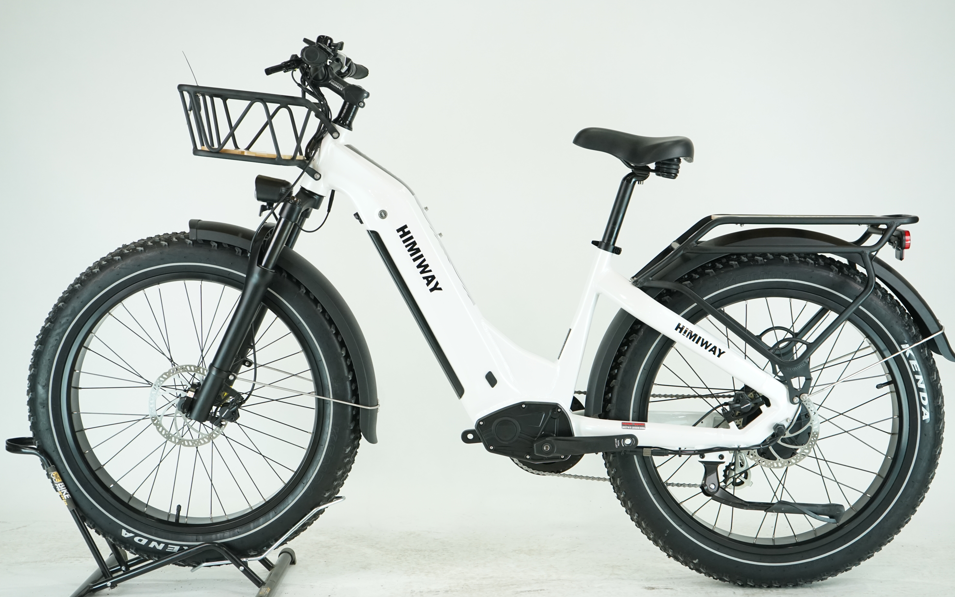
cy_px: 289
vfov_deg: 24.0
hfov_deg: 37.5
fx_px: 1405
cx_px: 482
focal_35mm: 54
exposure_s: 1/200
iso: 1600
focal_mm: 52
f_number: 5.6
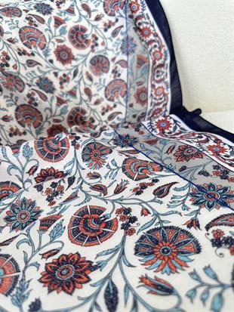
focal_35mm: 24
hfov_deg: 56.8
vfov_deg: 71.6
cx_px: 117
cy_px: 156
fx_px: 216
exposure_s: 1/106
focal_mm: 6.86
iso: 50
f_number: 1.78
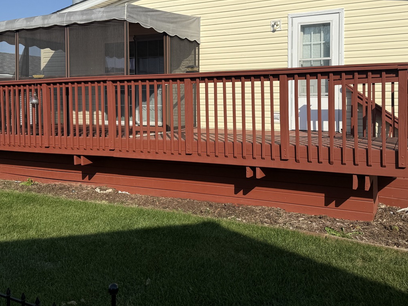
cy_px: 98
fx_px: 401
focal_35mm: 34
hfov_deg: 54.0
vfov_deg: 41.2
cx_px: 208
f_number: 1.78
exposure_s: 1/7353
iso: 80
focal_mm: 6.76
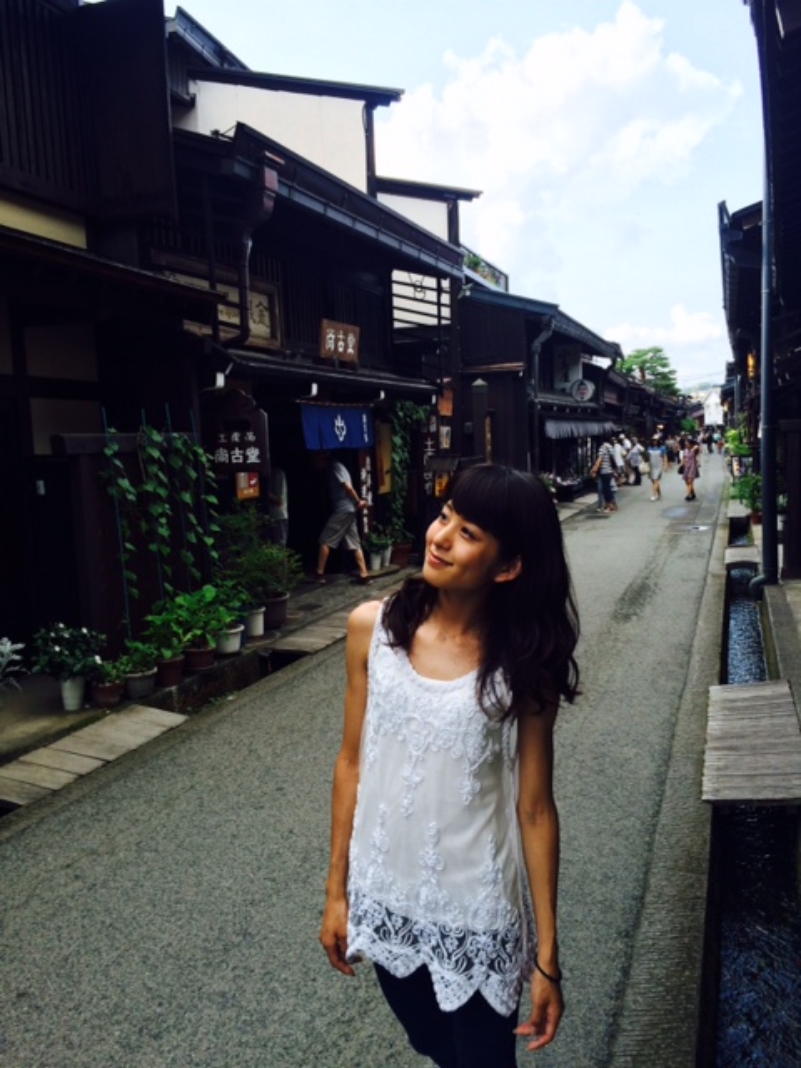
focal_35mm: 29
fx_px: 895
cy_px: 534
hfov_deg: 48.2
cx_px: 400
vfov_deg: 61.7
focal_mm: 4.15
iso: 32
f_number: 2.2
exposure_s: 1/562
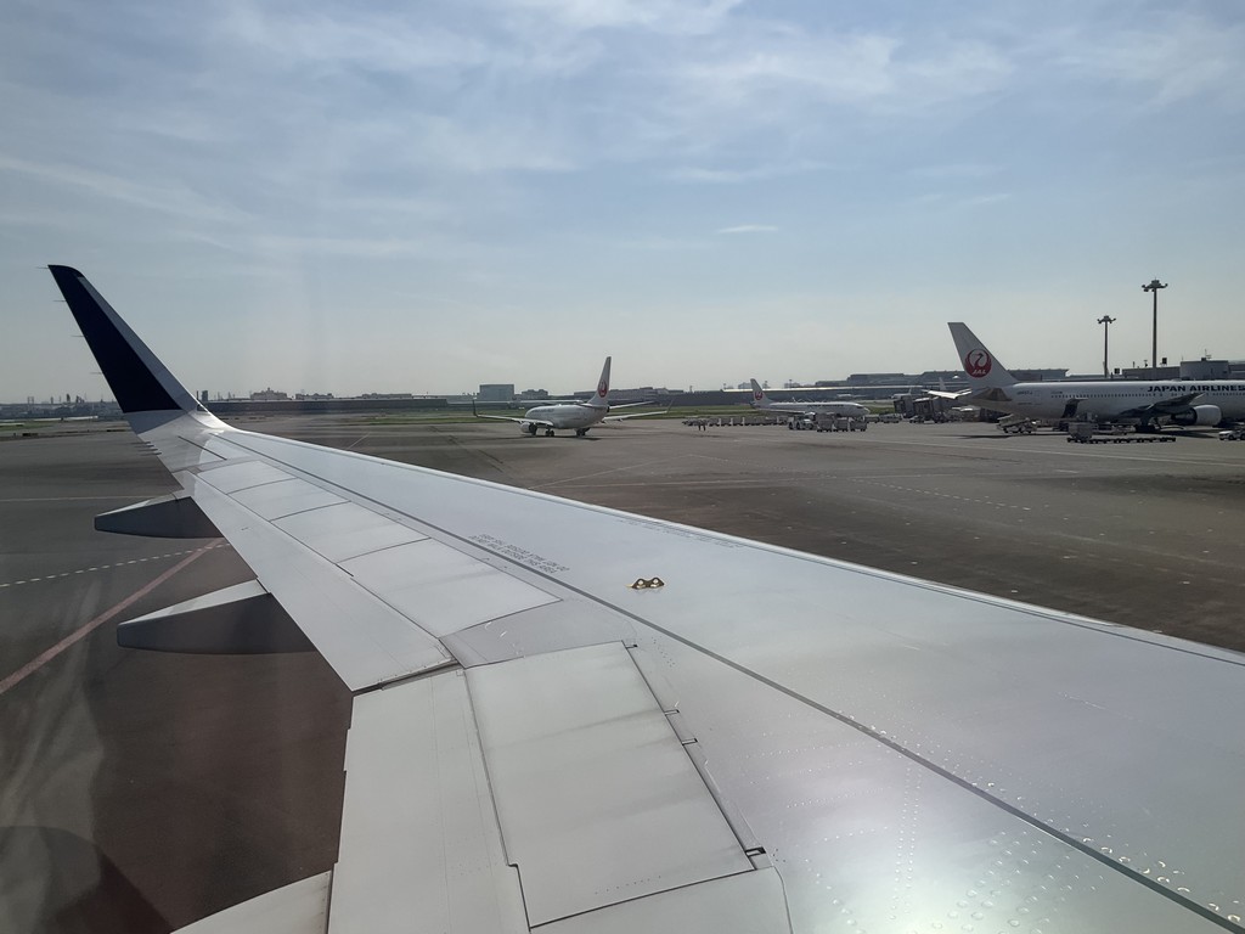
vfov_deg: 48.2
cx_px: 622
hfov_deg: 61.7
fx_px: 1043
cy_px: 467
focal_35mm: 29
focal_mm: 3
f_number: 1.8
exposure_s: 1/6536
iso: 25
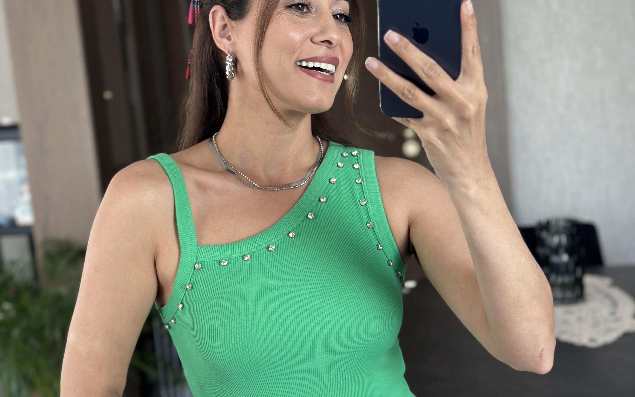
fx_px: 1177
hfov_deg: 30.2
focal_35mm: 68
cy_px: 257
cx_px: 318
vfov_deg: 19.1
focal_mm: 6.86
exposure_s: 1/60
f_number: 1.78
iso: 125
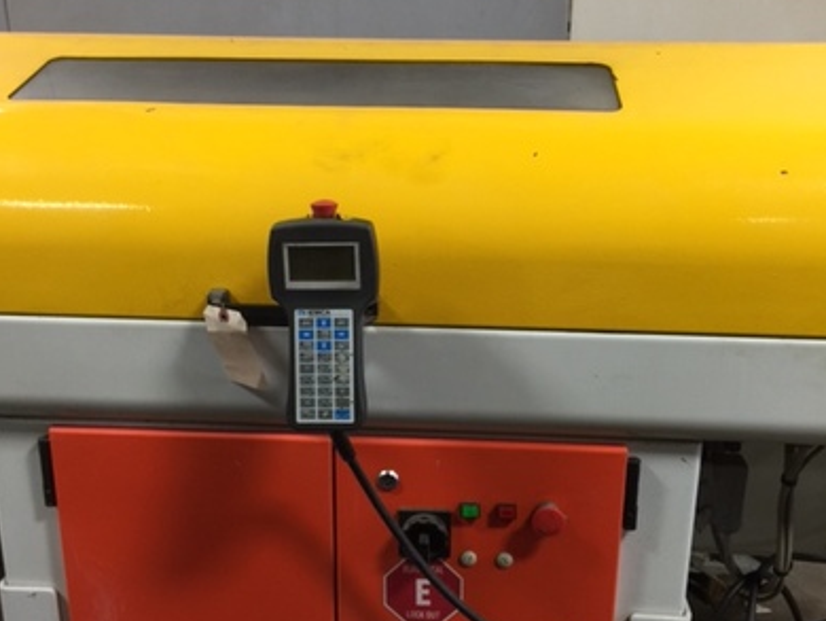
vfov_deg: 36.9
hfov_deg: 47.8
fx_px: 931
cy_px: 321
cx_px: 411
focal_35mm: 39
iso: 40
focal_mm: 4.15
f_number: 2.2
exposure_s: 1/15
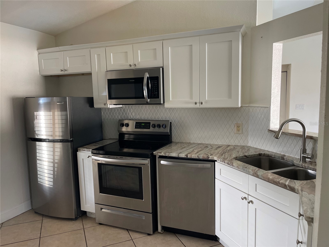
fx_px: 238
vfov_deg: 54.9
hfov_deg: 69.4
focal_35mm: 25
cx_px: 164
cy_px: 124
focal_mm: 5.1
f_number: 1.6
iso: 125
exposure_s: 1/105
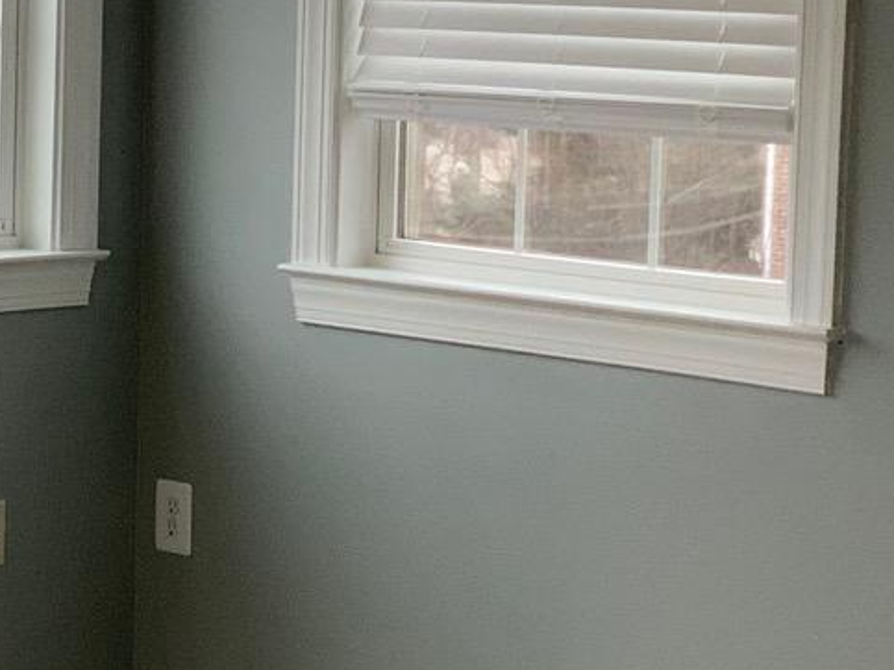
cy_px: 248
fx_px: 3176
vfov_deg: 12.0
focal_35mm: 123
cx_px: 255
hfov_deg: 16.0
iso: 125
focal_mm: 3
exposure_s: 1/60
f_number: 1.8
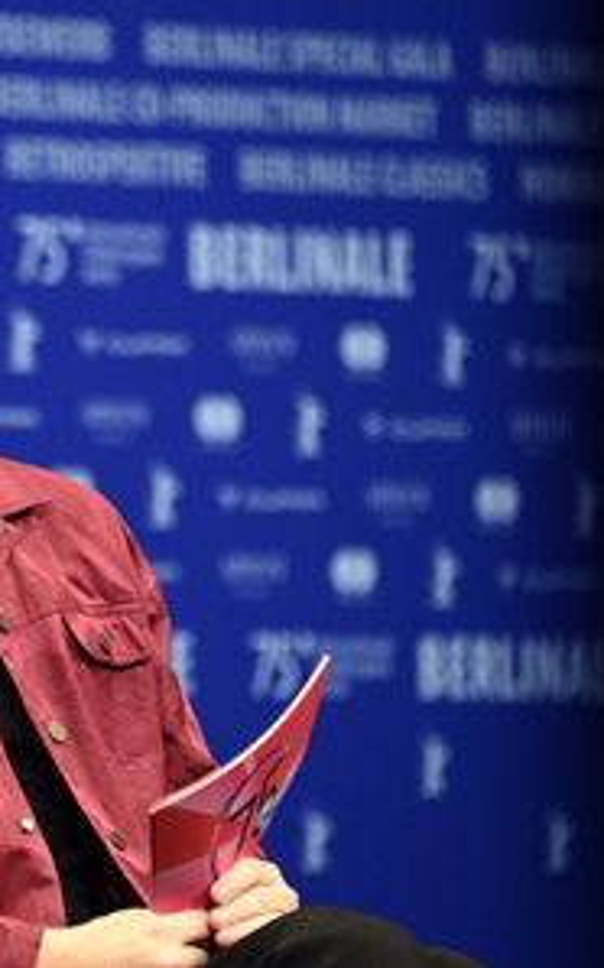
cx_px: -99
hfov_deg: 2.8
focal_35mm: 463
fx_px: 12206
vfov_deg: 4.5
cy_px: 484
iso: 5000
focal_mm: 300
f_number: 5.6
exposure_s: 1/200
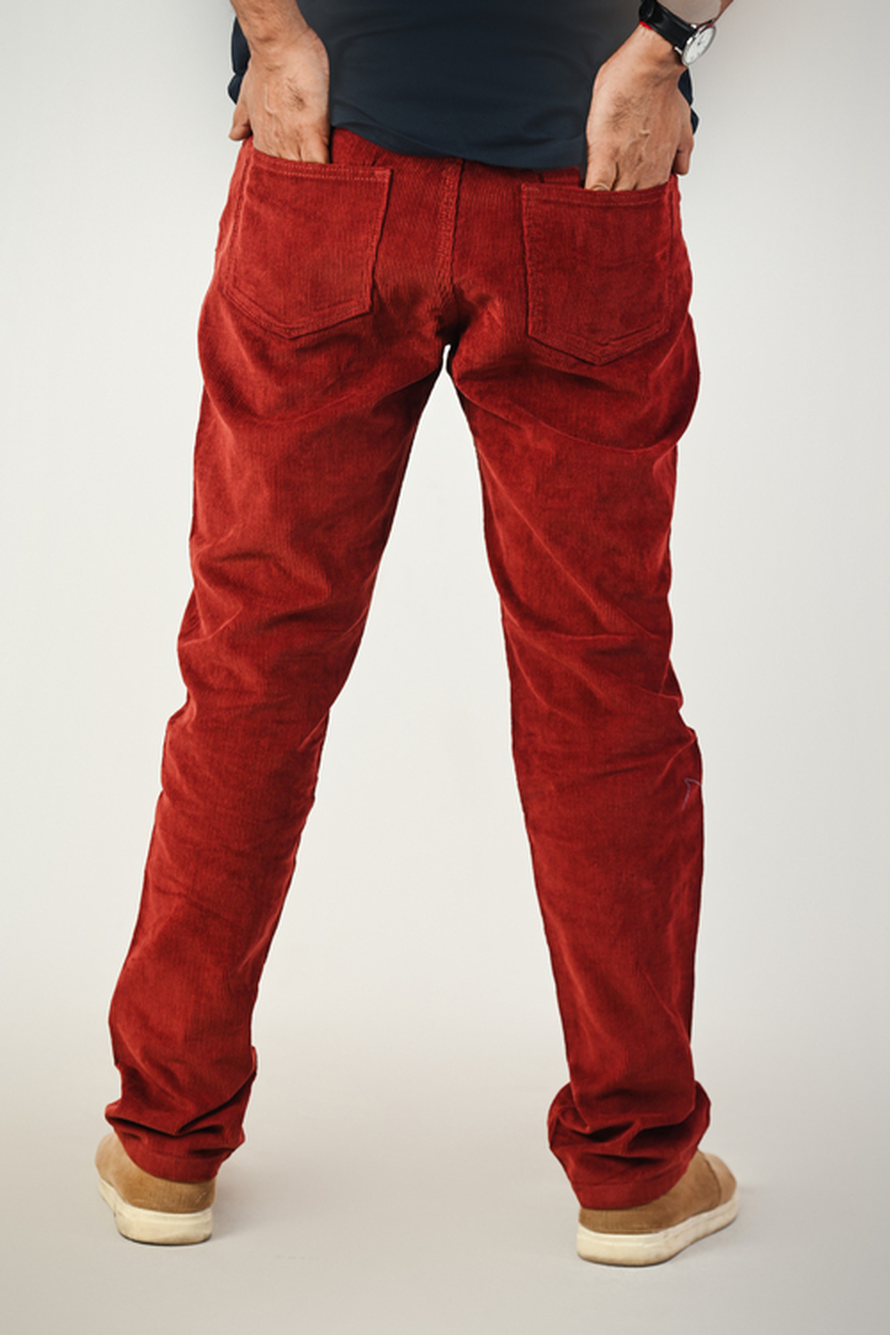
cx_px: 445
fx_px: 5747
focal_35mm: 155
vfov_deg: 13.2
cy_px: 668
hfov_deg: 8.9
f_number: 4
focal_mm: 155
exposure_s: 1/160
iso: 160
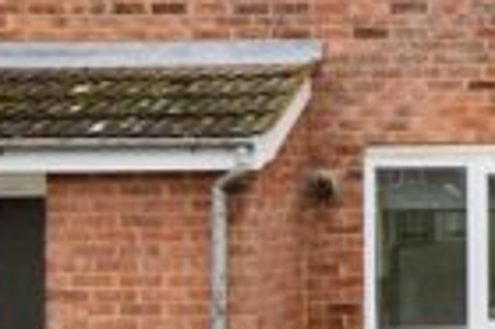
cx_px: 852
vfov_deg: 12.4
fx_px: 1511
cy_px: 147
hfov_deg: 16.1
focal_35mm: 110
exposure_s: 1/125
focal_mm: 10
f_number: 5.6
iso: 100
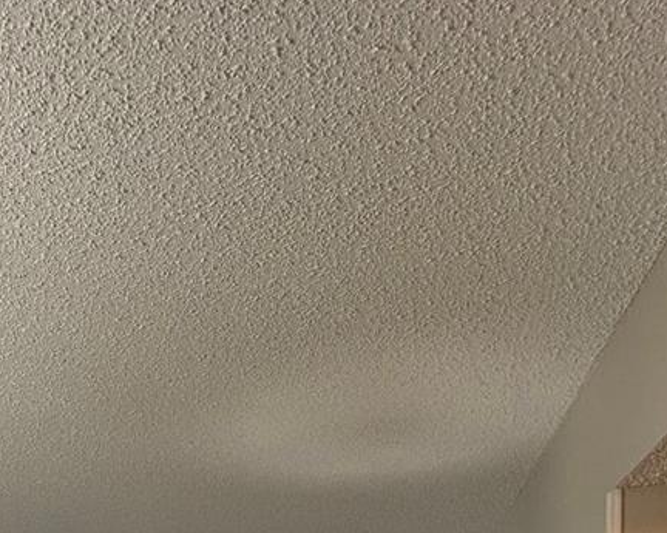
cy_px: 720
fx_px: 750
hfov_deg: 45.0
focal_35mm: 38
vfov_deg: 29.8
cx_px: 113
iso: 160
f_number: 2.2
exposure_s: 1/120
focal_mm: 2.22
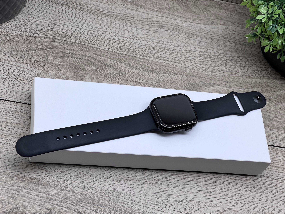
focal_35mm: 77
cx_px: 142
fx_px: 634
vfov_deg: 19.1
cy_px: 107
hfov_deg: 25.3
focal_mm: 9
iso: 32
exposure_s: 1/100
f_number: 2.8
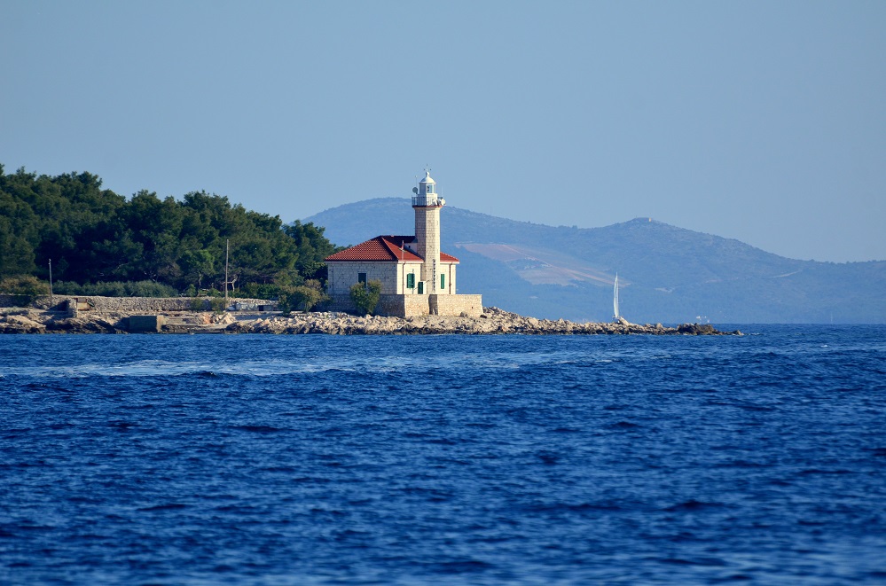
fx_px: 11049
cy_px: 293
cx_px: 443
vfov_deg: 3.0
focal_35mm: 450
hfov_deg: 4.6
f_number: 5.6
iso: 400
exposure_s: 1/1600
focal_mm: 300
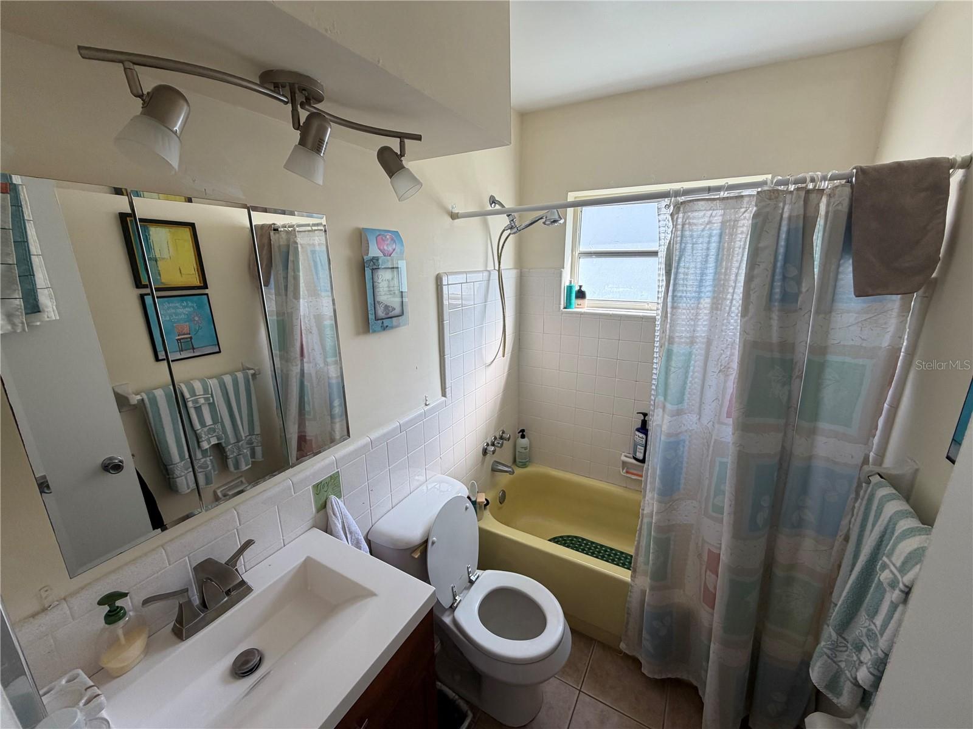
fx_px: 394
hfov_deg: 102.1
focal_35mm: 14
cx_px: 486
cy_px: 364
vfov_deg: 85.7
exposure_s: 1/121
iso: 80
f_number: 2.2
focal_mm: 2.22
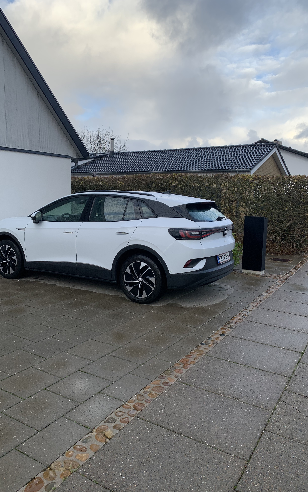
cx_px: 144
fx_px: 376
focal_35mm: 28
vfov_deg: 66.5
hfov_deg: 44.5
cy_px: 245
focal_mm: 4.25
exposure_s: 1/534
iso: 25
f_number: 1.8
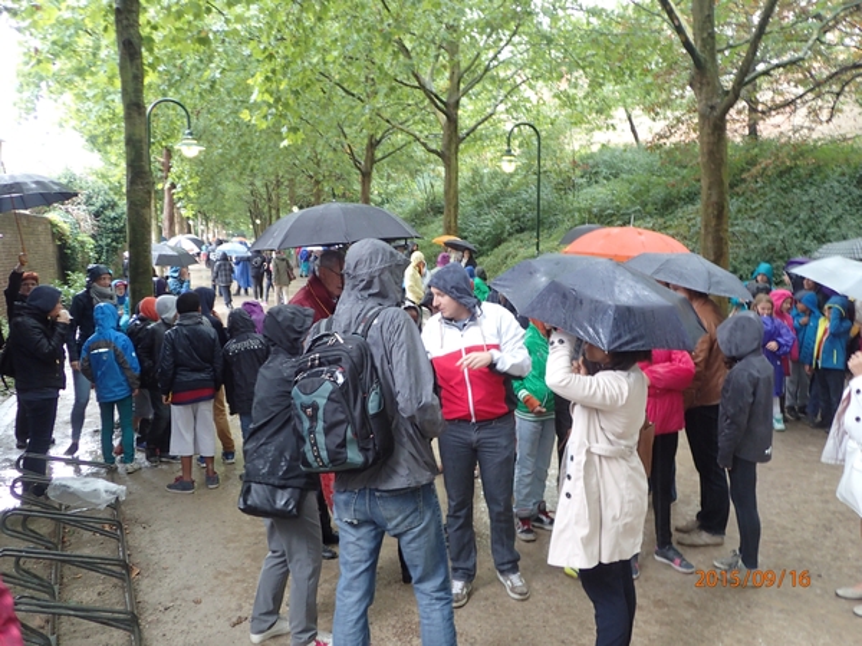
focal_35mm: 30
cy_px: 323
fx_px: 747
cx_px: 431
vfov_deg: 46.8
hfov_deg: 60.0
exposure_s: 1/40
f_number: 2.3
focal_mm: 5.5
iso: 200
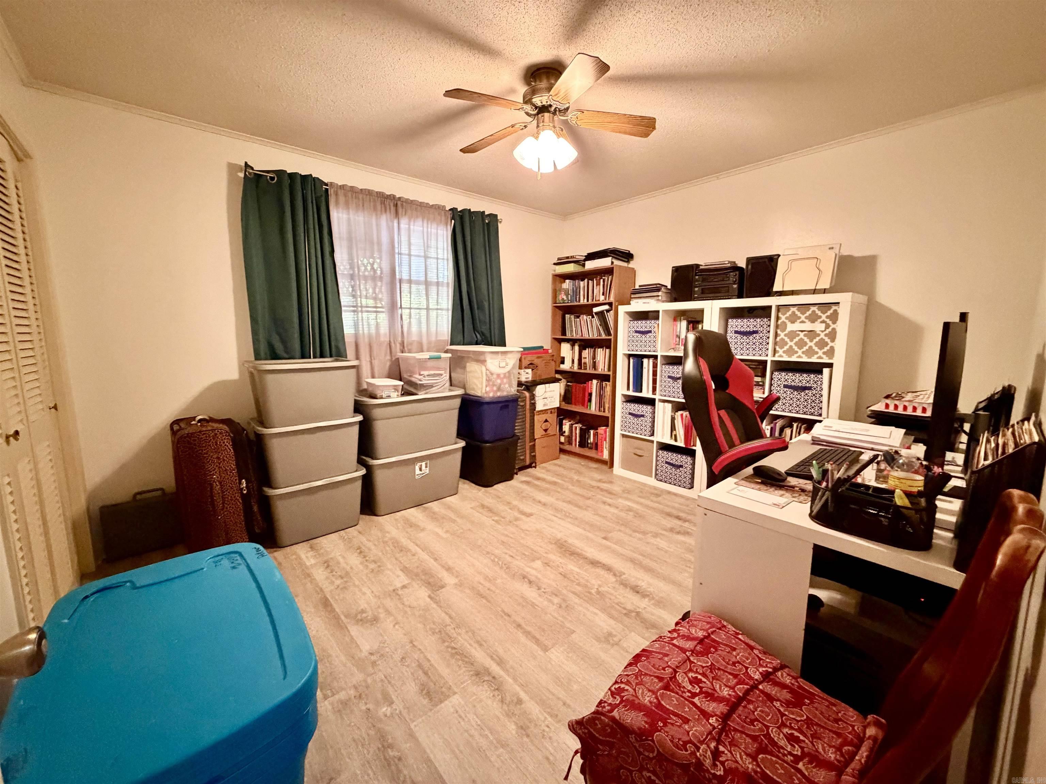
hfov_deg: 102.1
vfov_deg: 85.7
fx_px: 423
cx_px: 523
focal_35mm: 14
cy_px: 392
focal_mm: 2.22
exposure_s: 1/40
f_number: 2.2
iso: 1000
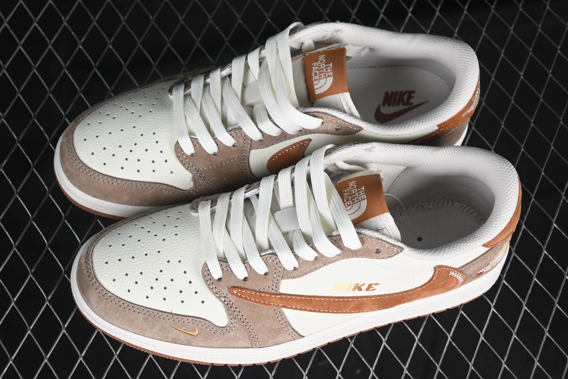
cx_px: 284
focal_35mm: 75
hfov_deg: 27.0
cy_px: 190
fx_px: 1183
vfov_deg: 18.2
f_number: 7.1
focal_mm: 50
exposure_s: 1/80
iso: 160
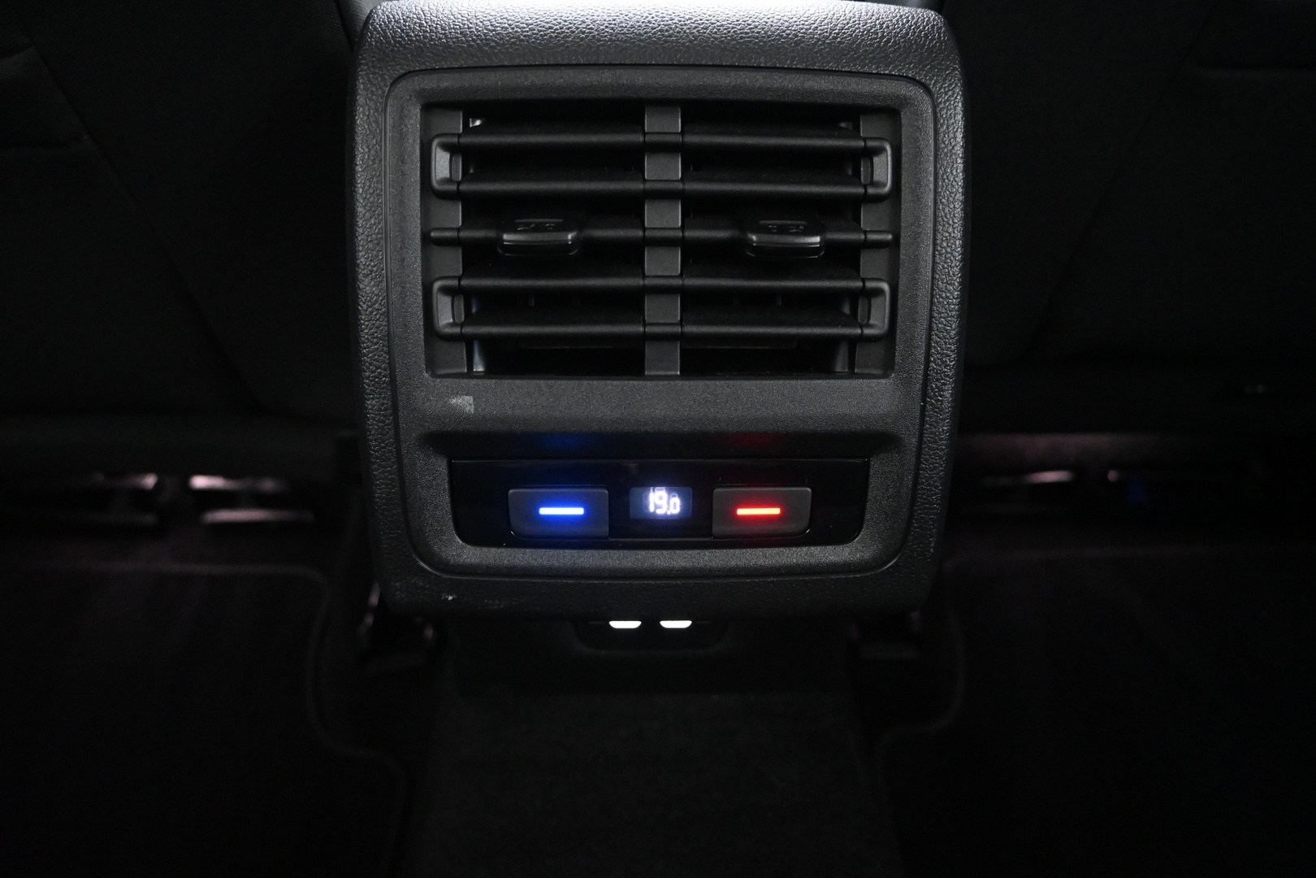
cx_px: 658
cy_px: 439
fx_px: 877
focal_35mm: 24
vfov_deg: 53.1
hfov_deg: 73.7
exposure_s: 1/8
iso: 6400
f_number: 3.5
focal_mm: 16
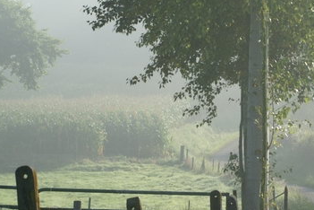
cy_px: 76
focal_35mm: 205
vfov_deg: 6.7
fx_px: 1788
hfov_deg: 10.0
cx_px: 201
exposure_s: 1/200
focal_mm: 80
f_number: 9
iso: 100
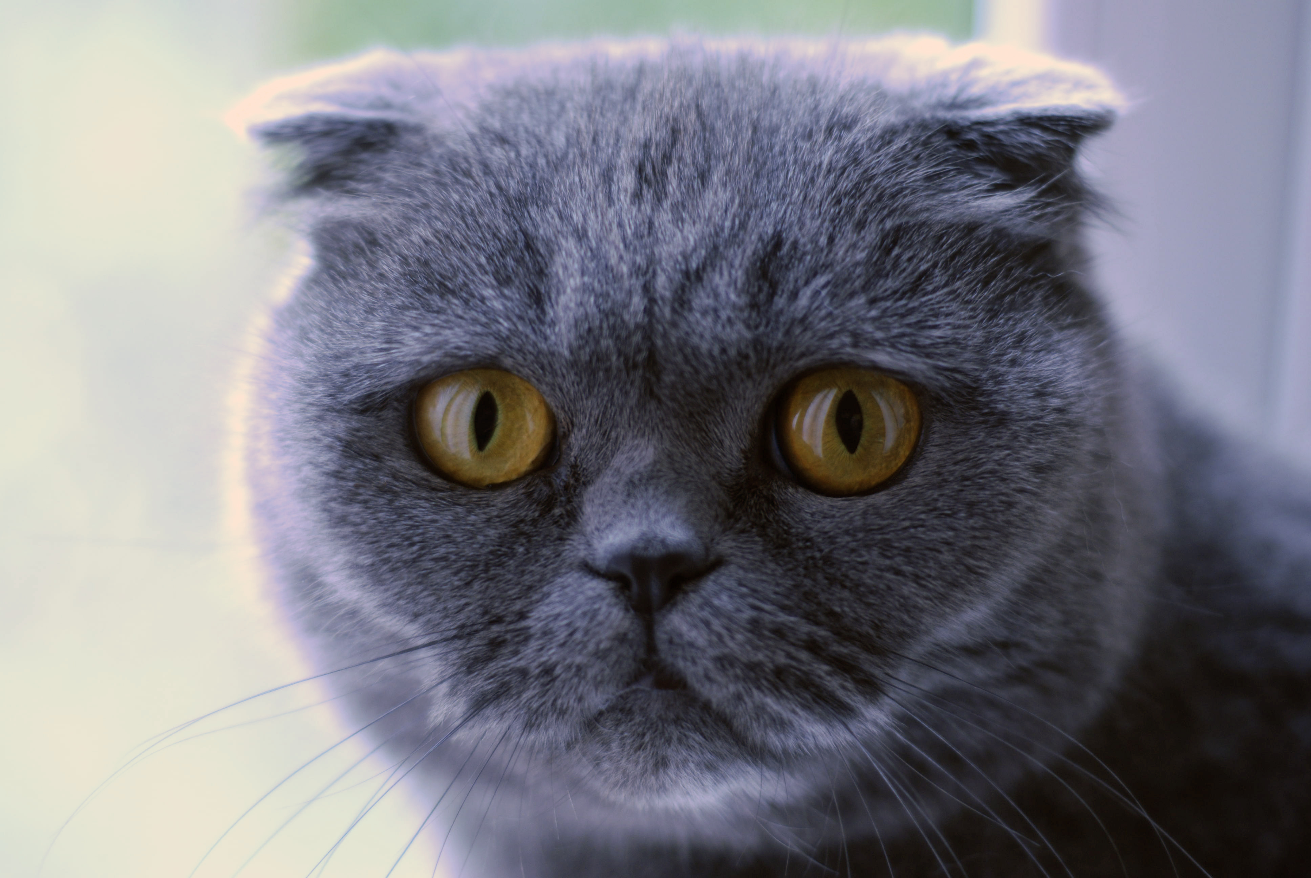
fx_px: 2735
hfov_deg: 27.0
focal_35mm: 75
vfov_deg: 18.2
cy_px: 439
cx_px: 656
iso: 200
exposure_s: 1/30
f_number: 1.8
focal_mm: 50
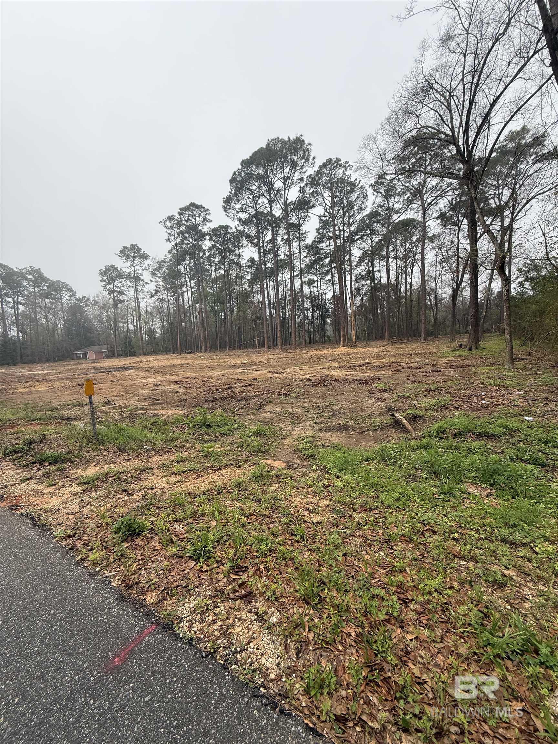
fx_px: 301
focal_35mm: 14
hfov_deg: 85.7
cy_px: 372
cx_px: 279
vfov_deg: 102.1
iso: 64
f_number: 2.2
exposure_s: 1/123
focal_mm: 2.22
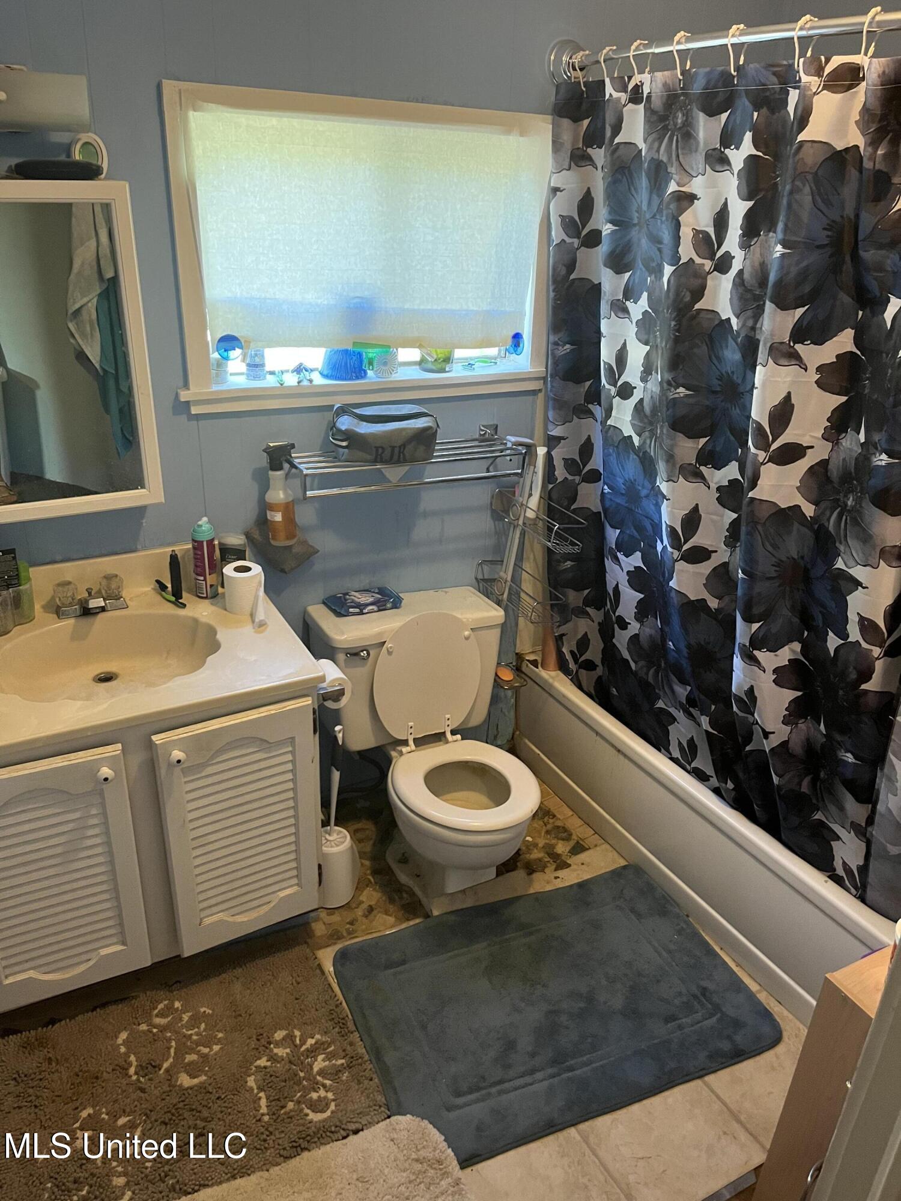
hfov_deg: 53.1
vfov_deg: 67.3
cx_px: 450
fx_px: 902
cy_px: 600
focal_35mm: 26
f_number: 1.6
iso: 400
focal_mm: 5.1
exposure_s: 1/60
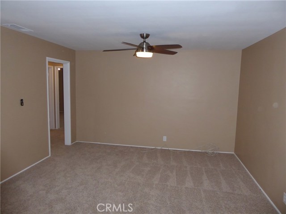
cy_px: 107
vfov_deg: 54.9
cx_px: 143
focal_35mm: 25
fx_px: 207
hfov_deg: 69.4
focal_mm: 4.3
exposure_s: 1/125
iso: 320
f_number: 3.3
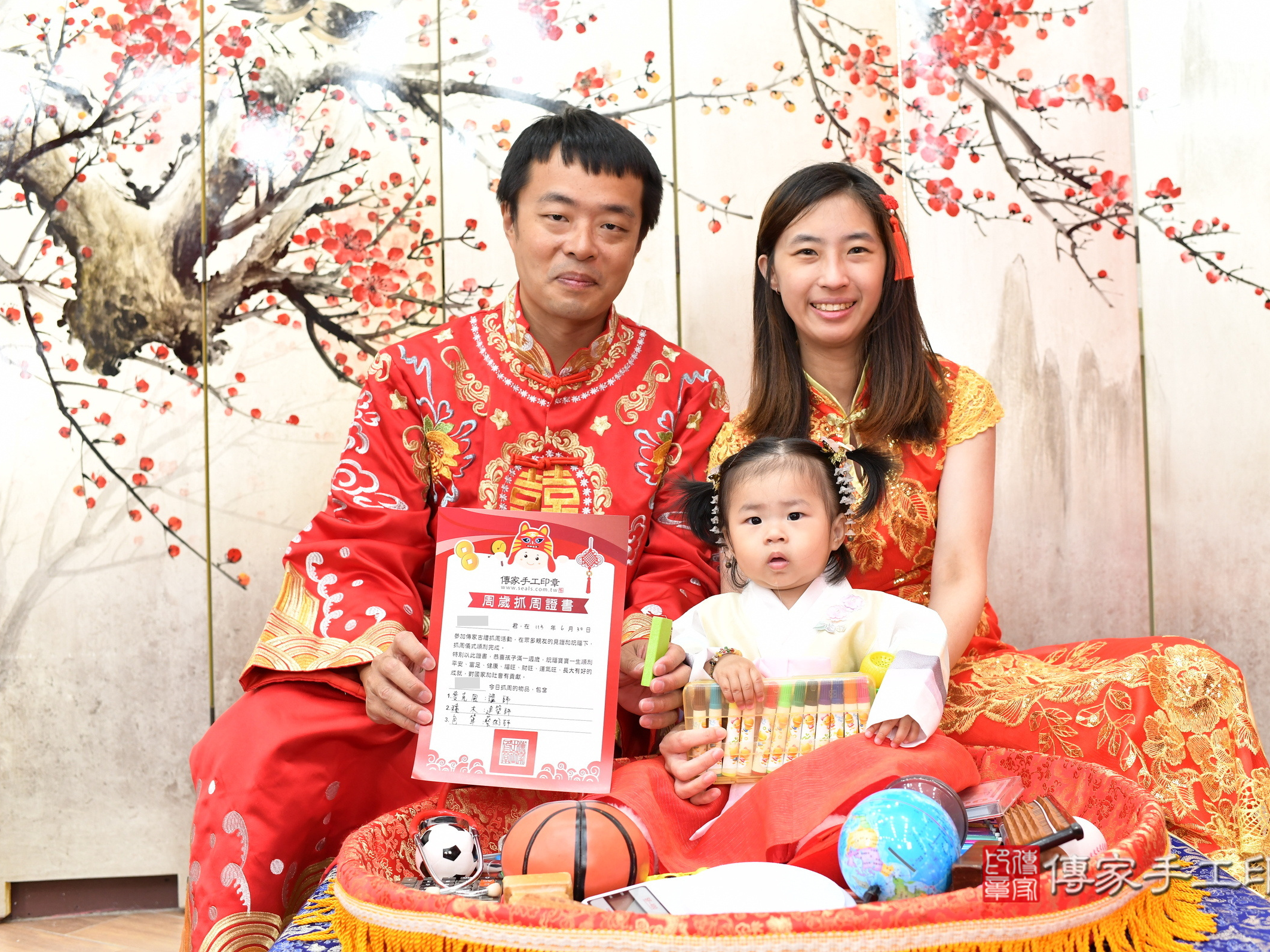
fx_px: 1394
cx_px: 690
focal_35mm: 38
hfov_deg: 48.9
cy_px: 475
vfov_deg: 37.7
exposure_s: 1/200
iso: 1000
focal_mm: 35
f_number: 4.5
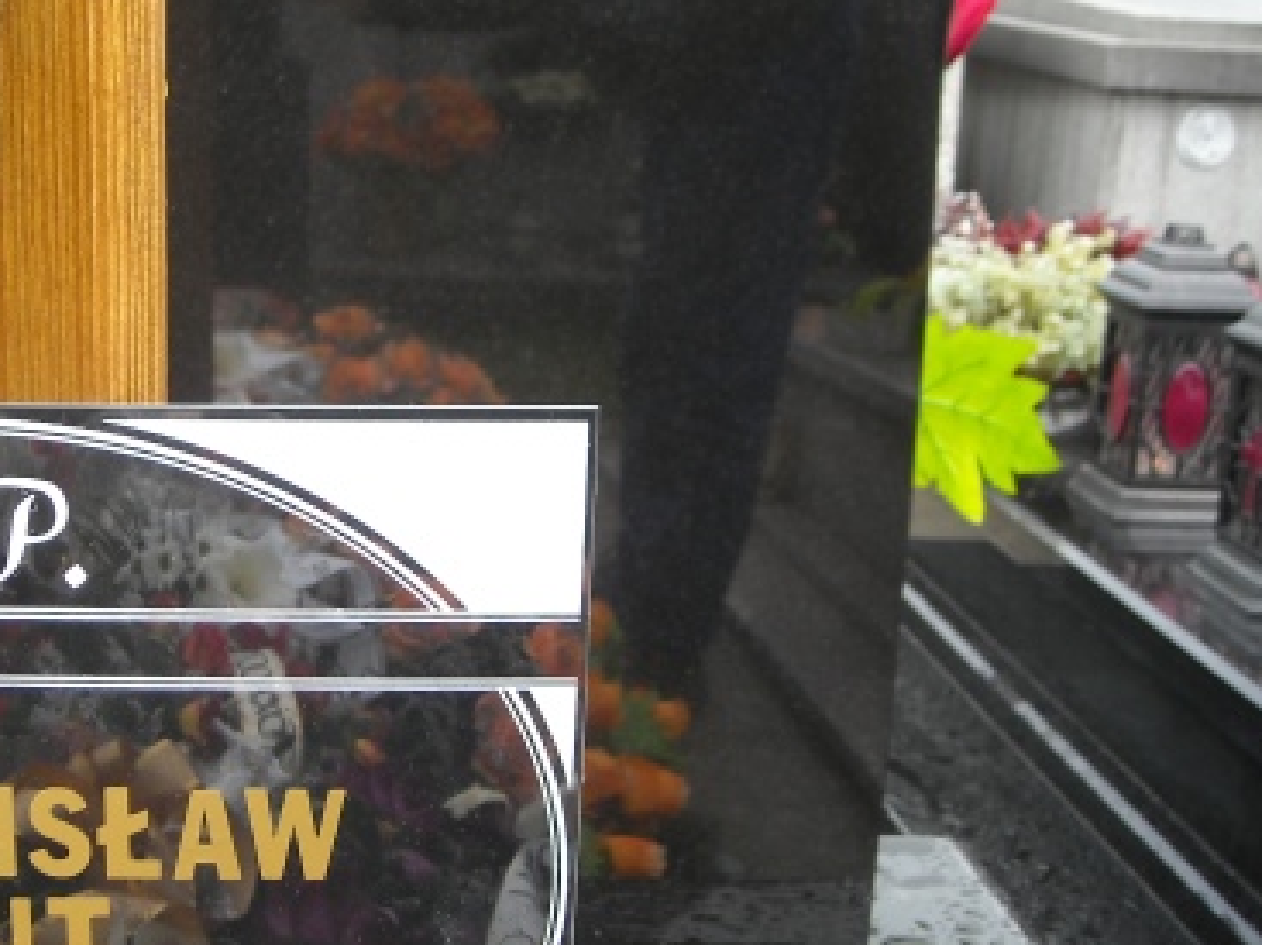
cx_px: 186
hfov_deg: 30.6
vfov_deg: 24.0
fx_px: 2223
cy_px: 419
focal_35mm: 61
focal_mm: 5.7
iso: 64
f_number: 2.8
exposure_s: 1/91
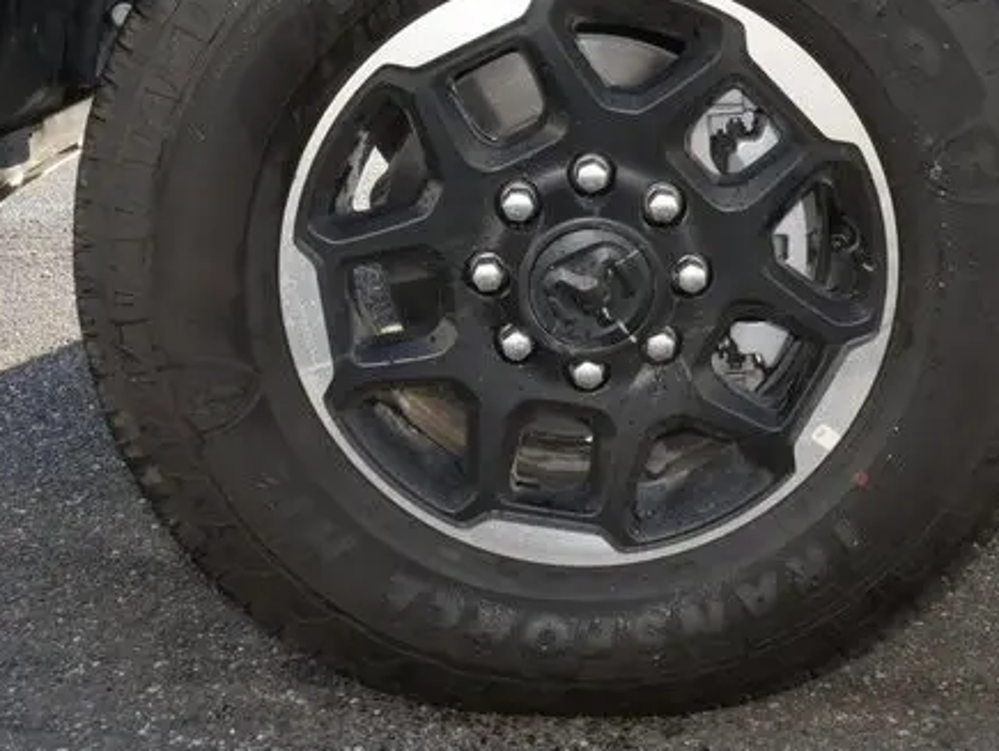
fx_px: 1531
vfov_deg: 27.3
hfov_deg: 36.1
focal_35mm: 53
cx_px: 574
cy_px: 217
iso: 1600
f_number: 20
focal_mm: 18
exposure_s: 1/60
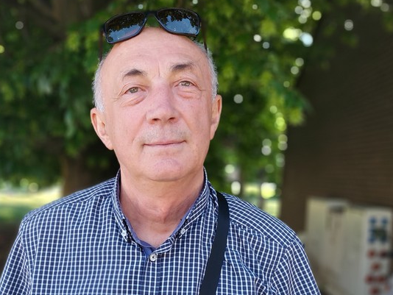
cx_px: 143
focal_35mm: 46
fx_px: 522
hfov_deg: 40.9
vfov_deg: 31.0
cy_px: 224
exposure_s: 1/120
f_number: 1.8
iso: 40
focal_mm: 5.23
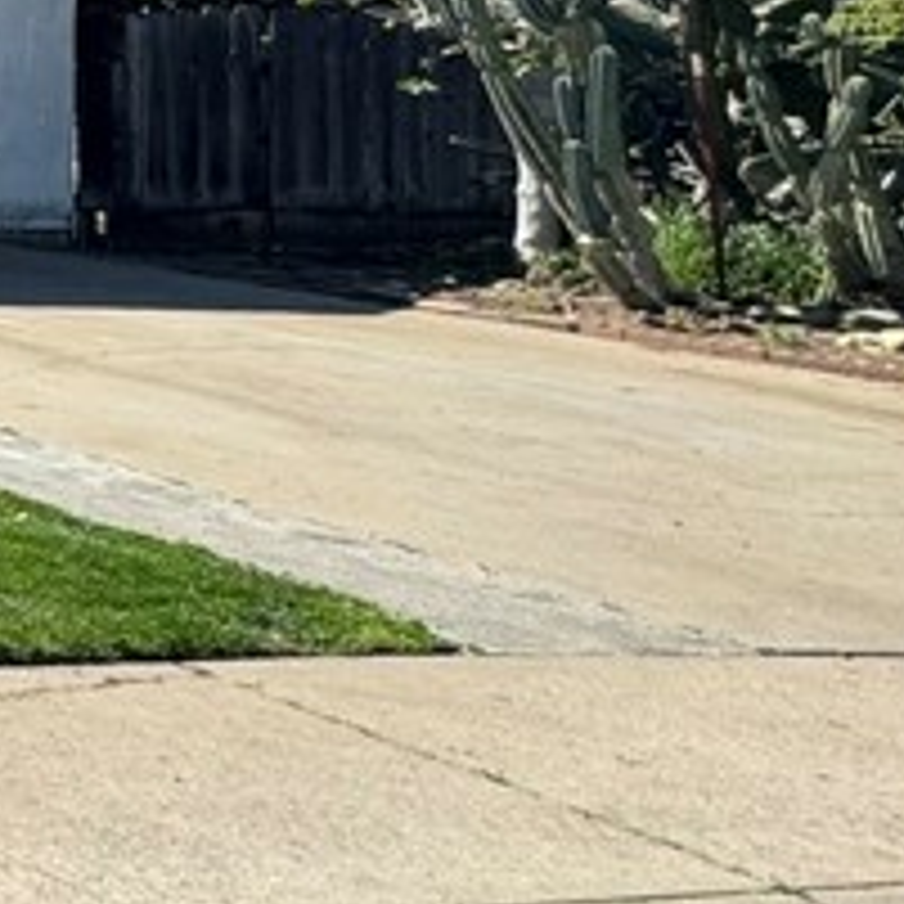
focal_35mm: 63
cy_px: 54
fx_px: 1861
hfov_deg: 14.6
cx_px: -1331
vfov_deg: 26.2
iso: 50
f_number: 2.2
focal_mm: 2.22
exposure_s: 1/1236
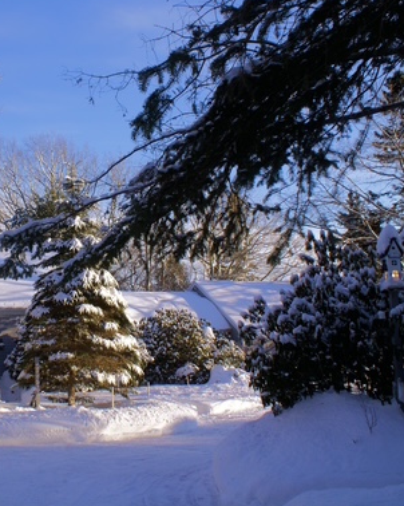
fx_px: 643
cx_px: 67
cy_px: 224
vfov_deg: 42.8
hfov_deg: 33.6
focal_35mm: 43
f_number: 9
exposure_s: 1/80
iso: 100
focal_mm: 18
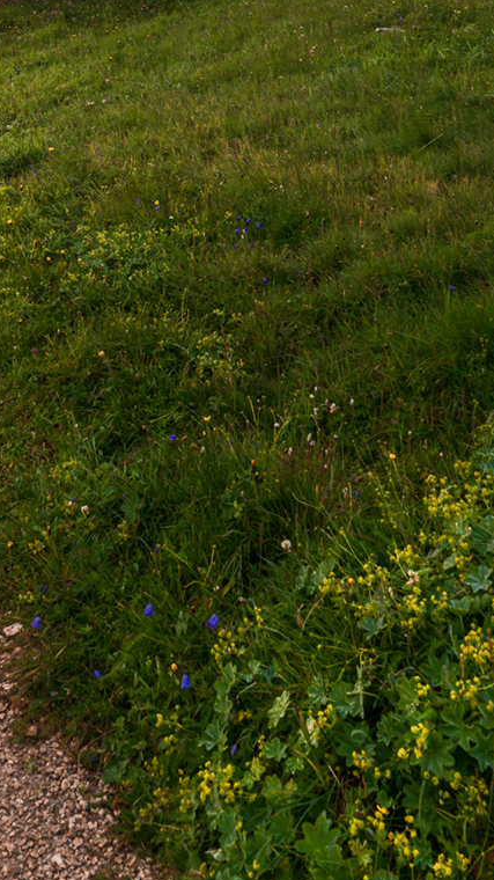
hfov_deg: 24.7
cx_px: 154
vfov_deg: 38.1
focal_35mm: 48
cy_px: -2
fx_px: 1119
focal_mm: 17
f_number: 9
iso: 100
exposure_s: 1/5
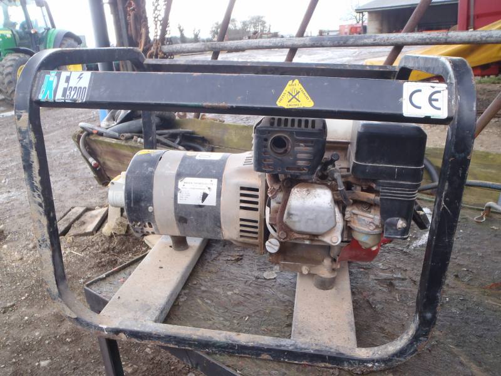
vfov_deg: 49.7
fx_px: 405
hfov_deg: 63.4
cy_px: 188
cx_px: 250
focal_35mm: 28
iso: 80
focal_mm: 5
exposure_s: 1/80
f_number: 3.5
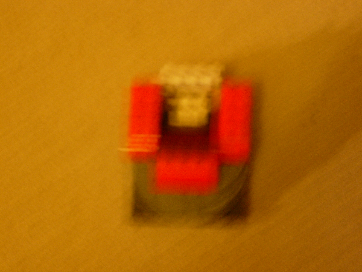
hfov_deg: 17.4
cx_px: 181
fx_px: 1182
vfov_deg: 13.1
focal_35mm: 113
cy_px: 136
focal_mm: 23.4
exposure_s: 1/2.1
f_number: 4.9
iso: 200
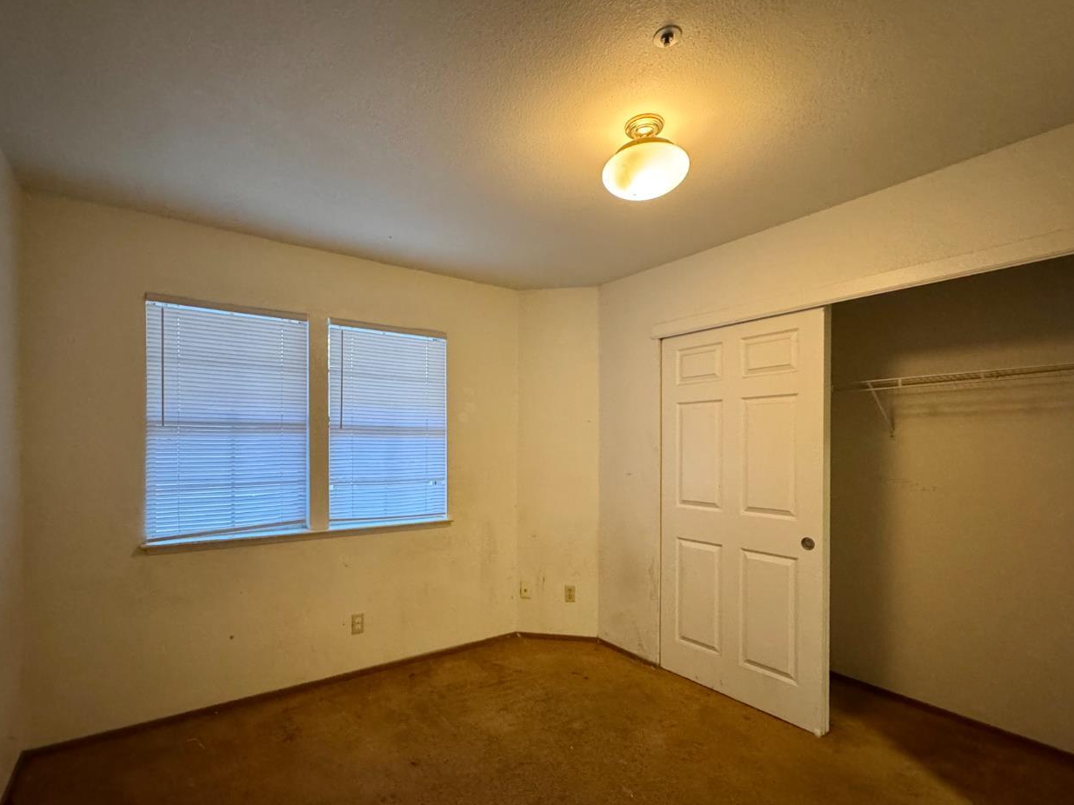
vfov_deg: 74.5
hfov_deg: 91.0
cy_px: 446
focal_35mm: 17
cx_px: 510
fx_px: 527
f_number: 2.2
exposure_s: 1/60
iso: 800
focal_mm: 2.22
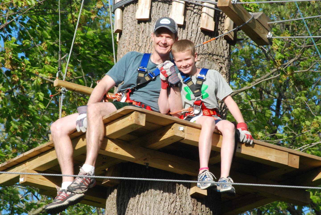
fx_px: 2946
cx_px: 160
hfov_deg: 6.2
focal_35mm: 330
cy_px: 108
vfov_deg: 4.2
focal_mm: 220
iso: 640
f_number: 22
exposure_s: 1/125
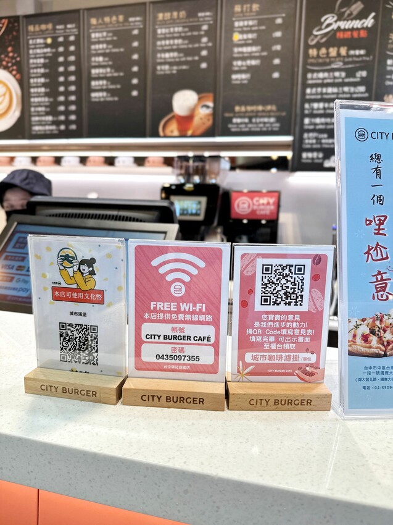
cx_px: 196
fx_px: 363
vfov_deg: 71.6
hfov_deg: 56.8
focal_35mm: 24
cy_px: 262
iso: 125
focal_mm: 6.86
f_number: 1.78
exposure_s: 1/120
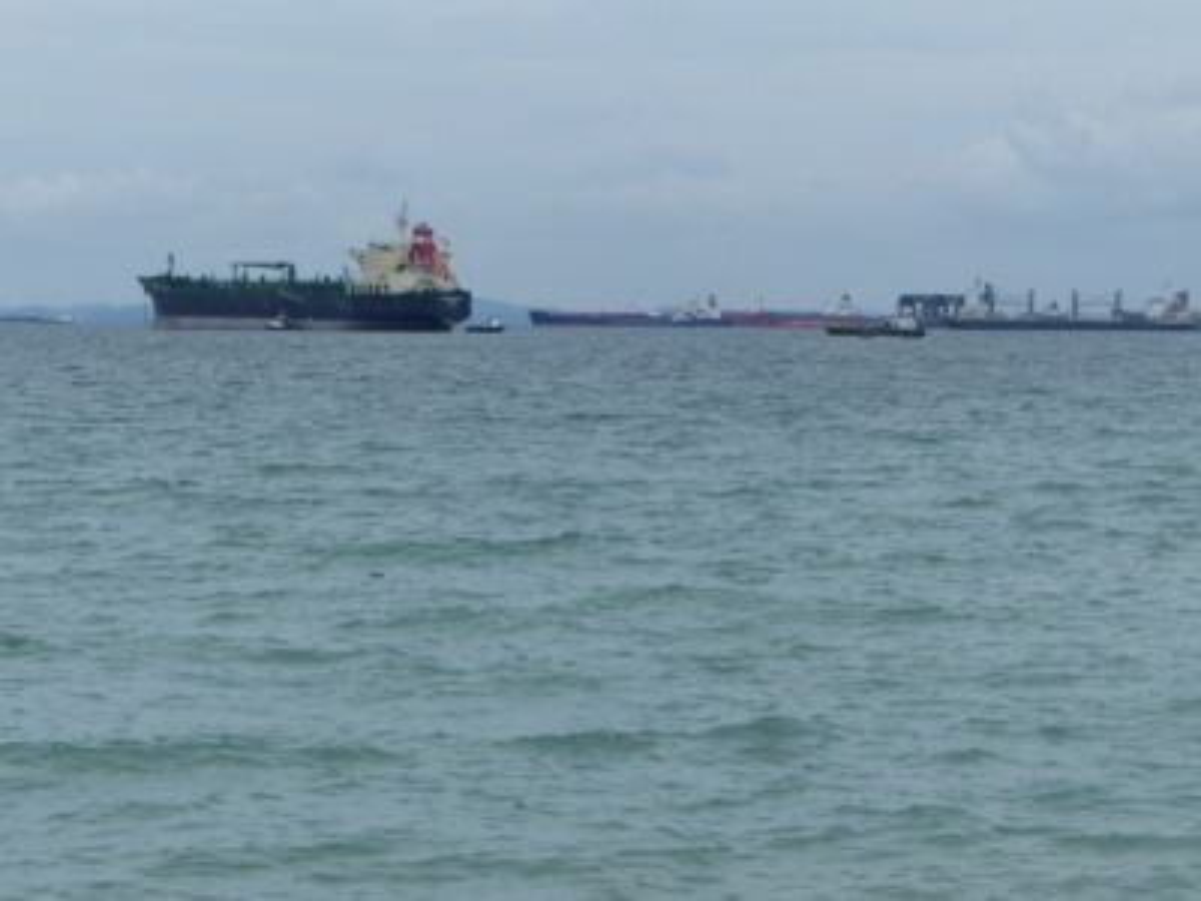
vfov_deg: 12.1
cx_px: 600
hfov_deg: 16.1
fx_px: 4233
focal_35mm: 122
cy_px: 450
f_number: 4.5
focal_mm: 20.1
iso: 100
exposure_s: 1/1300
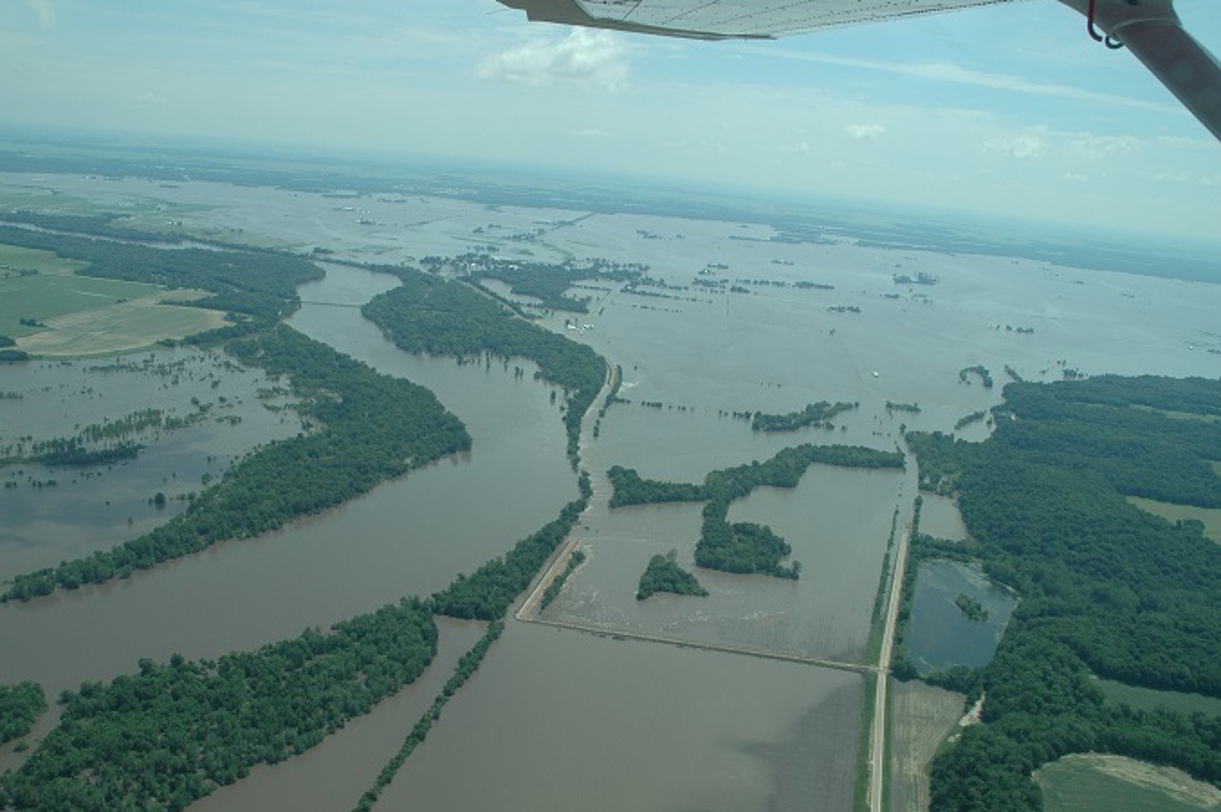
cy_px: 431
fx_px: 1016
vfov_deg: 43.5
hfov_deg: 61.9
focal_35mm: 30
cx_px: 575
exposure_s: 1/400
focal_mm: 18
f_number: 10
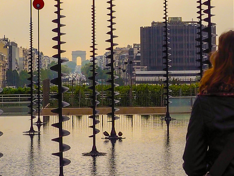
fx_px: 1095
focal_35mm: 162
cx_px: 100
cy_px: -28
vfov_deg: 9.1
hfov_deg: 12.2
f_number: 8
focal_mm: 22
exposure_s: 1/500
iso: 200
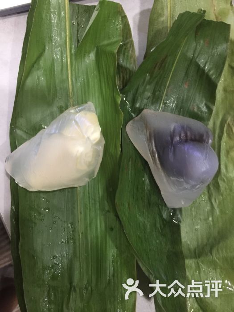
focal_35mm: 29
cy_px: 156
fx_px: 261
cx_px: 117
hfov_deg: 48.2
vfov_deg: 61.7
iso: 125
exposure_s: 1/8
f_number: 2.2
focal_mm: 4.15
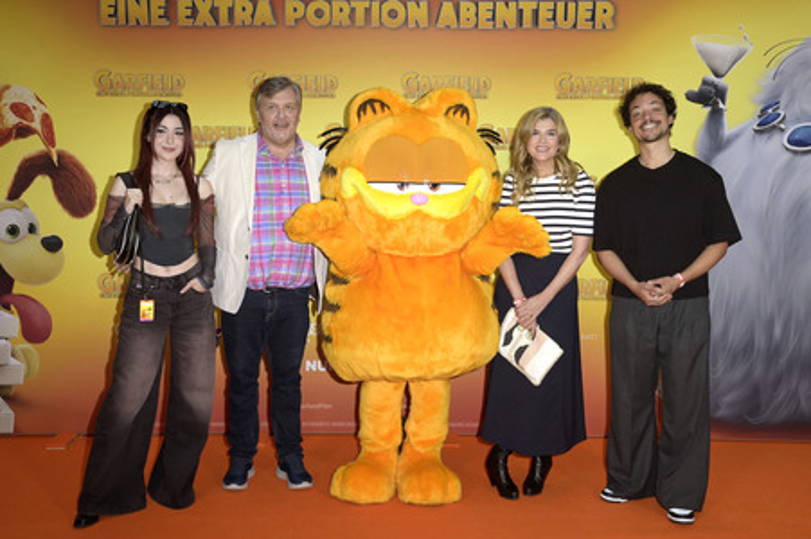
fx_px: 855
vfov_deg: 35.0
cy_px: 270
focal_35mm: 38
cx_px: 406
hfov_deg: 50.7
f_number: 5.6
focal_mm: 38
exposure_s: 1/250
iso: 640
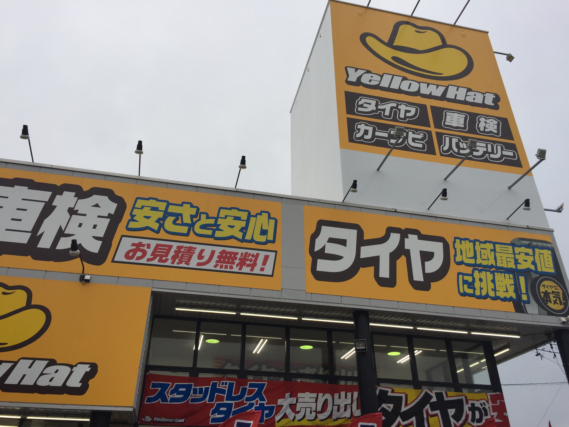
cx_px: 284
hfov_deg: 61.7
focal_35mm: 29
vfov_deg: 48.2
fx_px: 477
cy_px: 214
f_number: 2.2
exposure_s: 1/494
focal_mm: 4.15
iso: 32
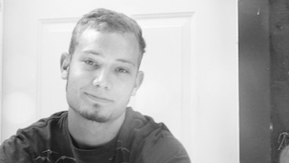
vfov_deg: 19.6
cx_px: 138
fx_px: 468
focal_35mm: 61
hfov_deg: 34.3
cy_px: 118
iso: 140
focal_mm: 7.3
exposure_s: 1/40
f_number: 3.5
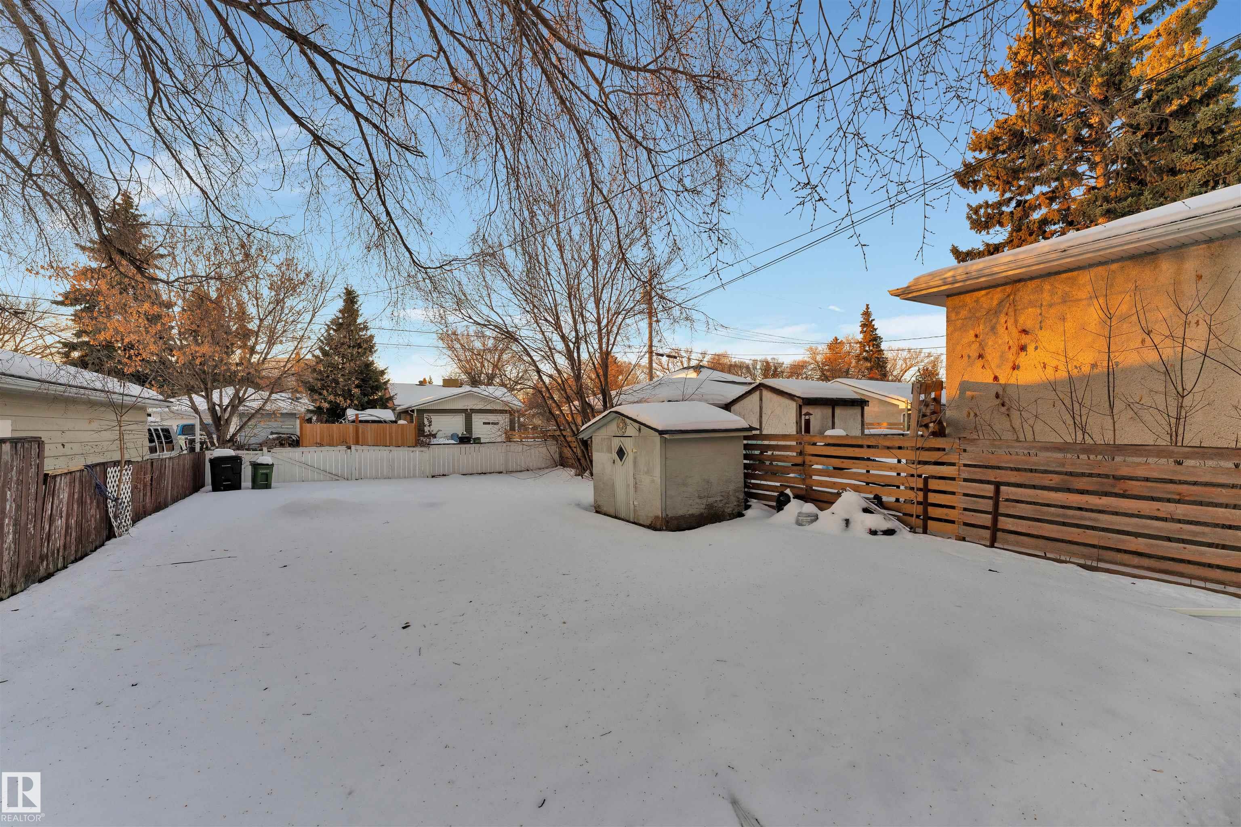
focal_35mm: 14
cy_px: 414
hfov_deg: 104.3
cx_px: 620
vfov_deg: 81.2
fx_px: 483
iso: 320
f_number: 5.6
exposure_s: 1/320
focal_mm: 14
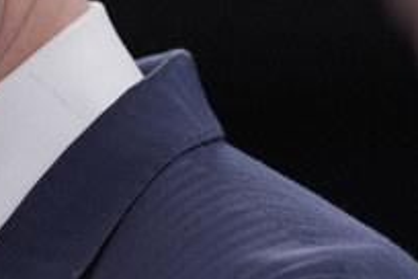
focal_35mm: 1508
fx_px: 17508
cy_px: -236
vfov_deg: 0.9
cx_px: 135
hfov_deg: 1.4
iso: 2000
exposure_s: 1/1000
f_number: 3.5
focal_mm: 300
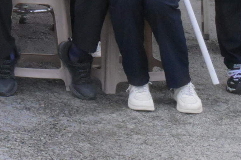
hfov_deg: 10.1
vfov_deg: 7.0
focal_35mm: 181
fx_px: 1212
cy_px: -259
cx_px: -314
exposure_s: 1/400
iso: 6400
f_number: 22
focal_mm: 33
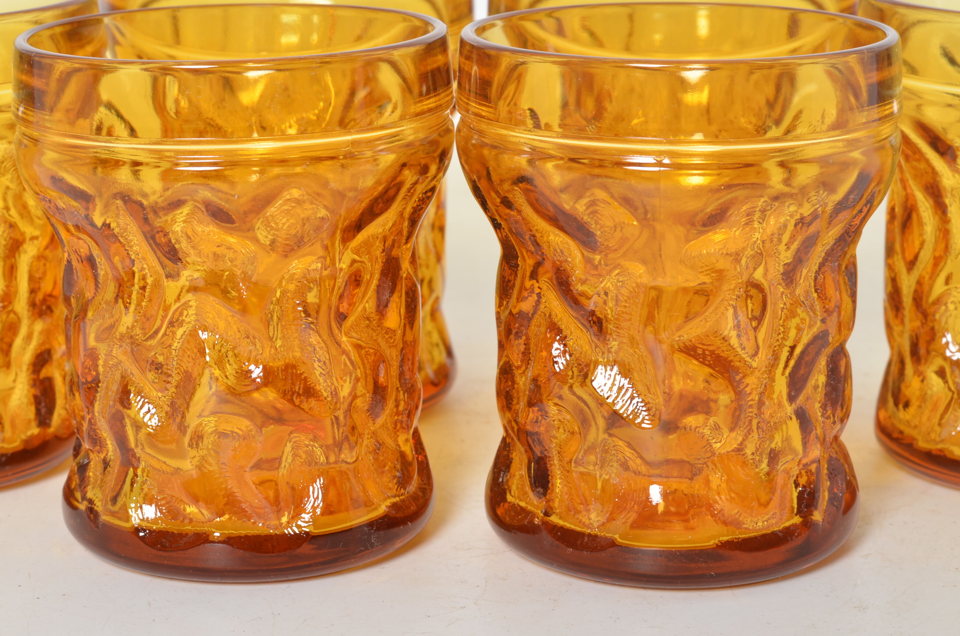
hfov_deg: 23.2
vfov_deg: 15.5
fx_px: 2342
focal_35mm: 88
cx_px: 446
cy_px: 276
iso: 100
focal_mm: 50
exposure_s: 1/125
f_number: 11
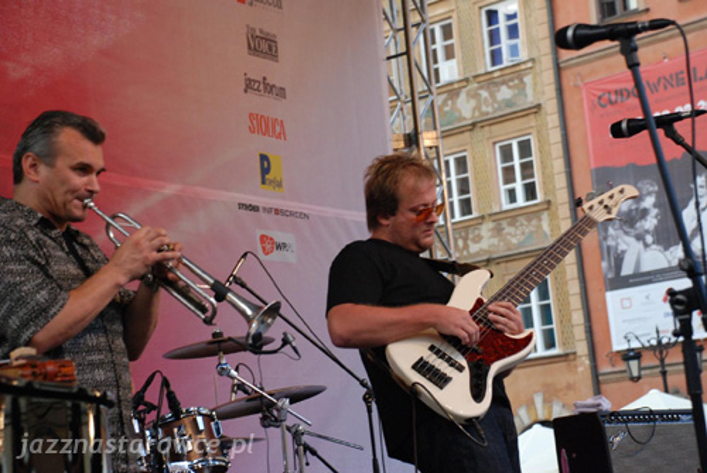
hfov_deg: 23.3
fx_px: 1711
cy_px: 236
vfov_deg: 15.8
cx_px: 354
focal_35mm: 87
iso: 1000
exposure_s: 1/60
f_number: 5.6
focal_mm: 58
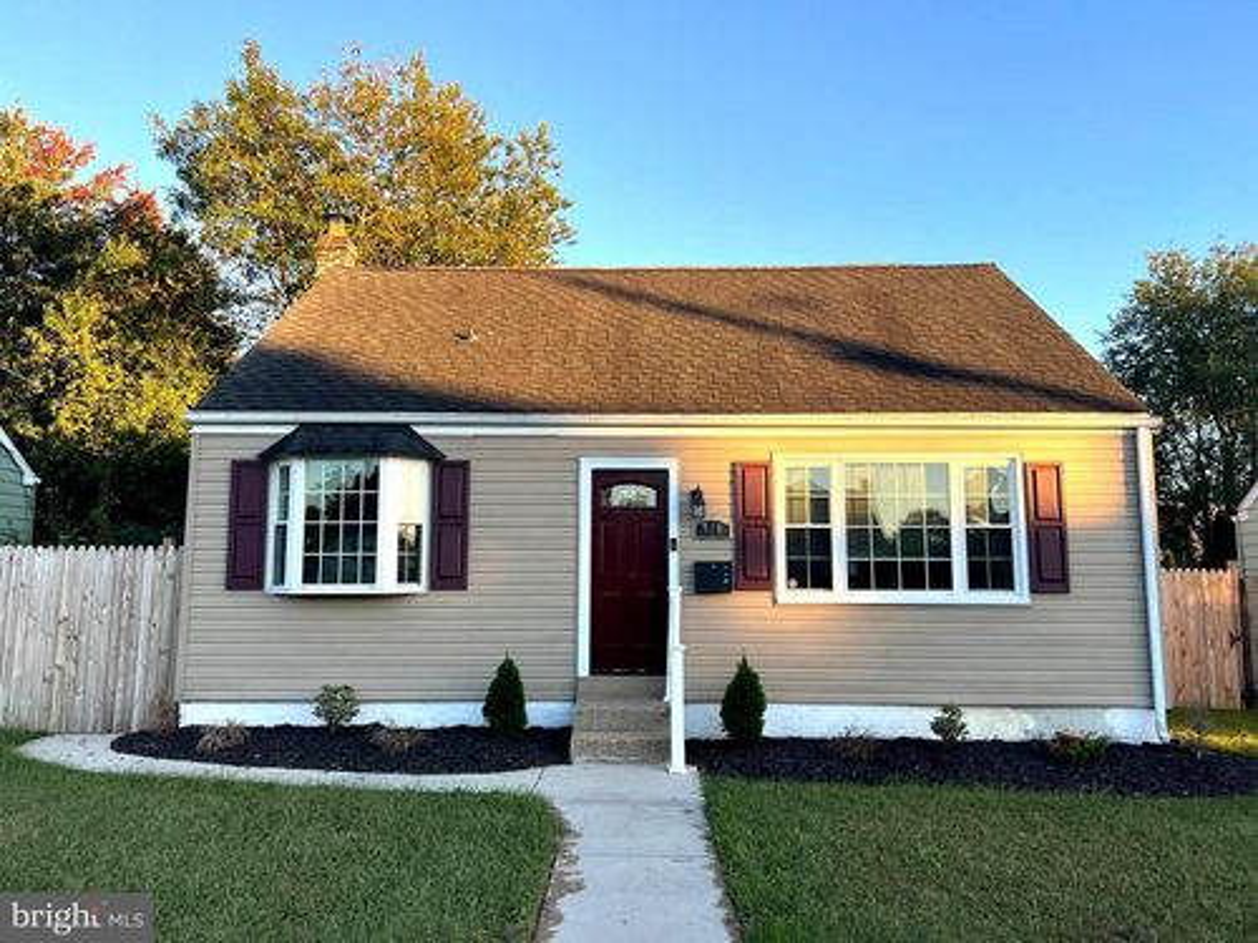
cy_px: 472
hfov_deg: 67.3
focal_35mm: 26
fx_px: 945
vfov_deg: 53.1
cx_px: 629
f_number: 1.5
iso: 50
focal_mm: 5.7
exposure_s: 1/621
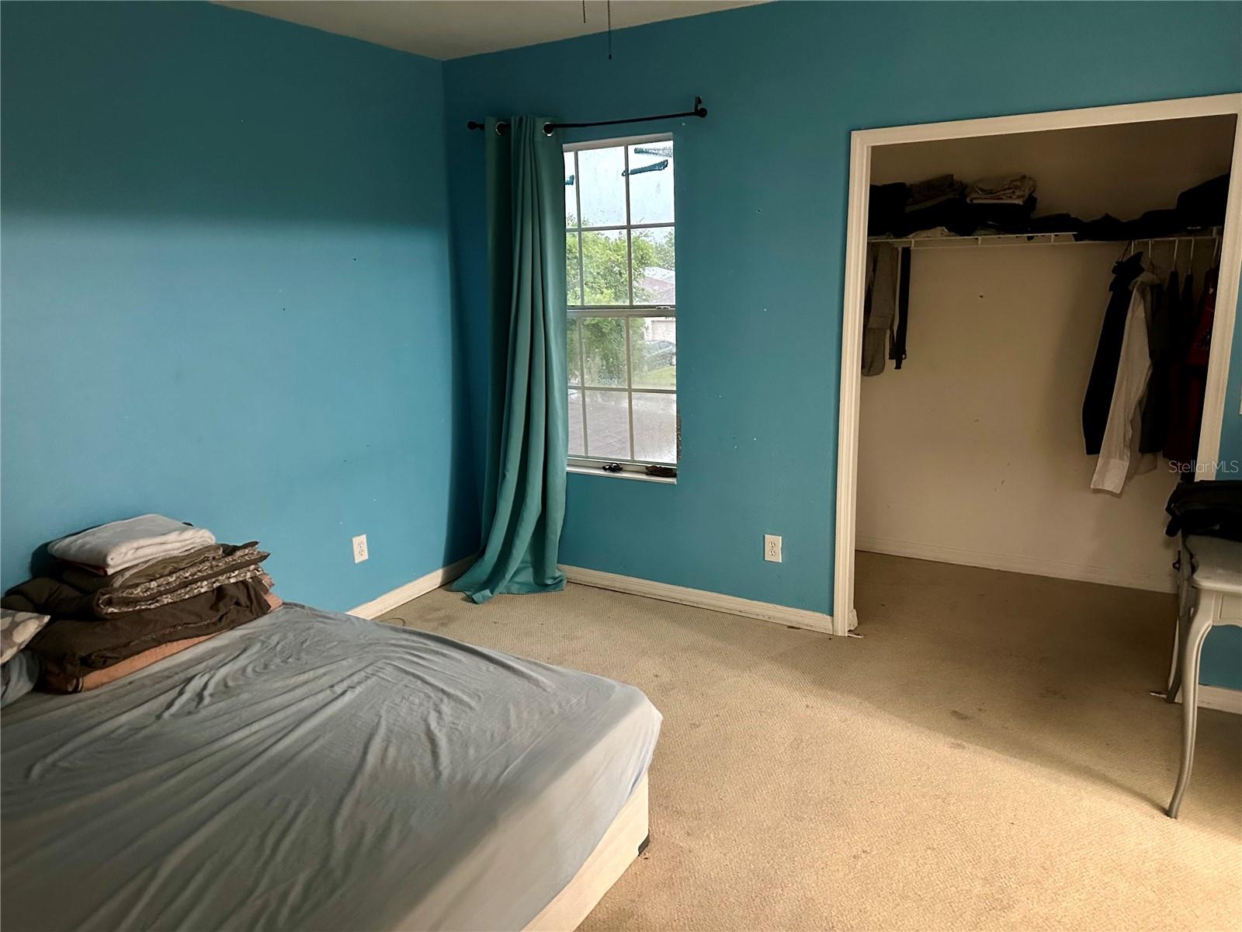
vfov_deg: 56.8
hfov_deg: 71.6
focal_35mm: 24
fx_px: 861
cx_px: 621
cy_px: 466
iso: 1000
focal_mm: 6.86
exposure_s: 1/30
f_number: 1.78
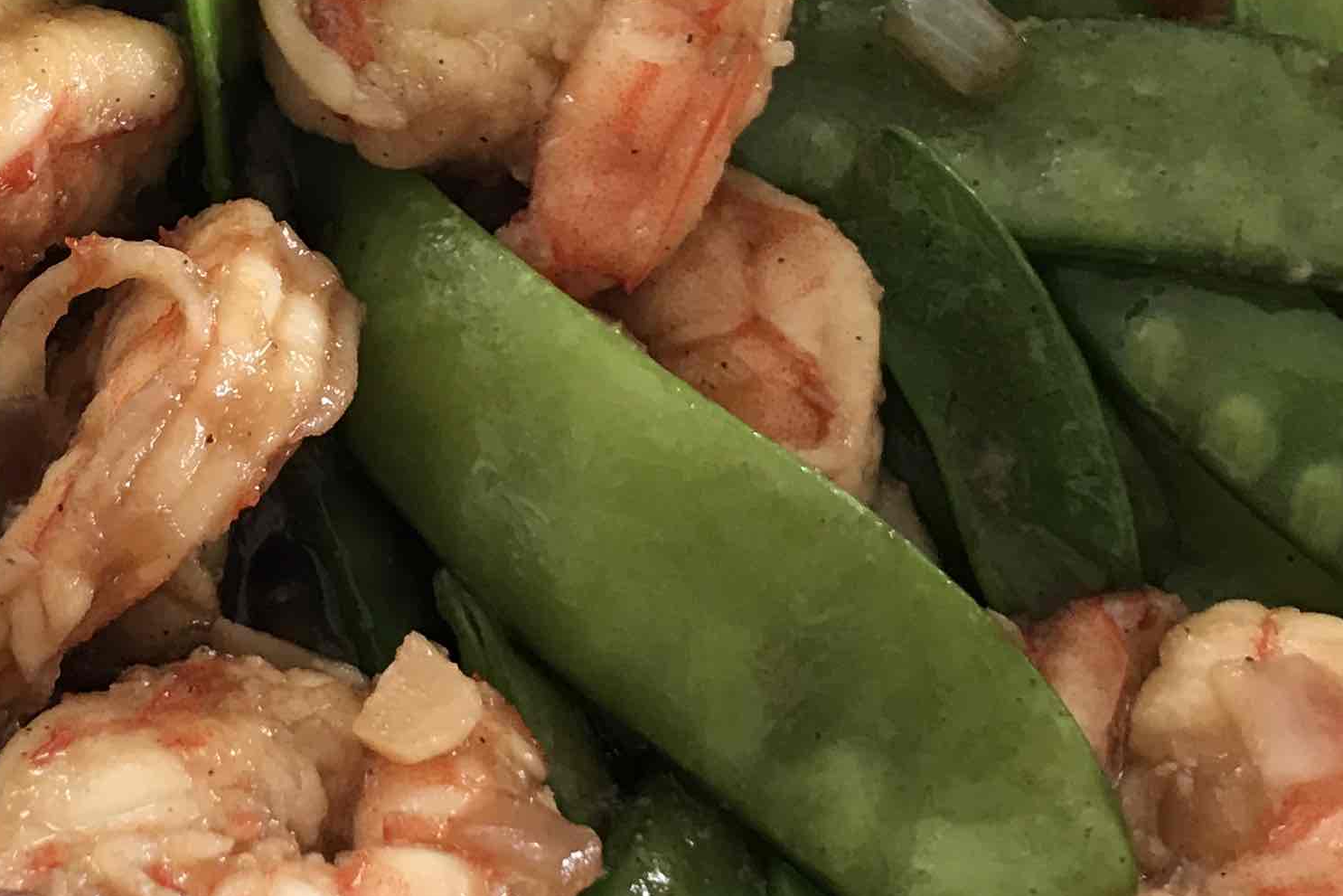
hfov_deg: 25.0
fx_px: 2947
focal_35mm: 79
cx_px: 186
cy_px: 307
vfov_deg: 17.2
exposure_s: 1/19
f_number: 1.8
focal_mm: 3.99
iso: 40
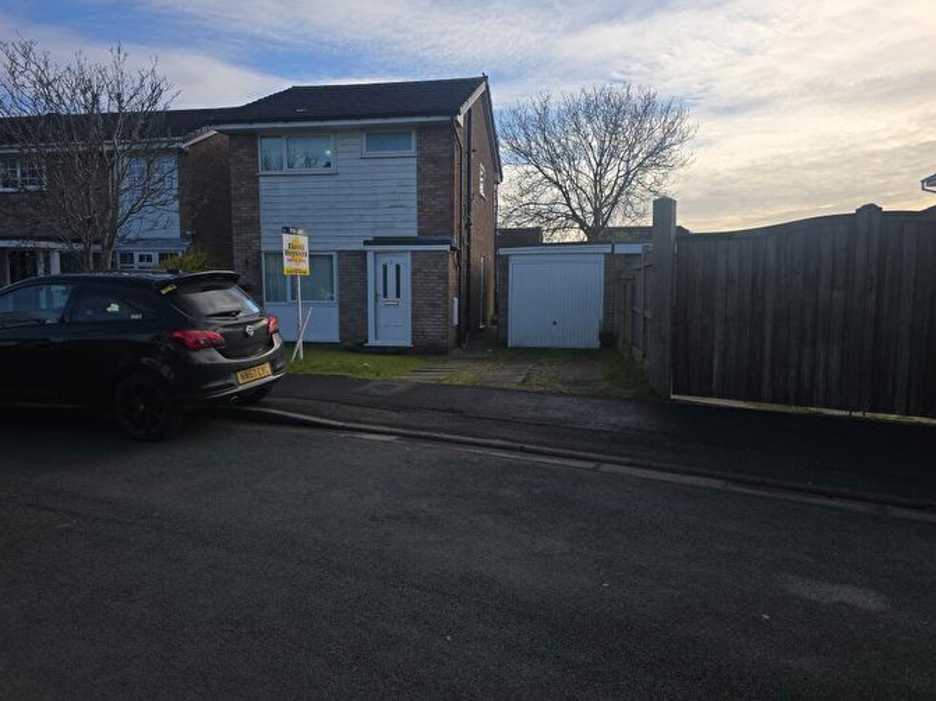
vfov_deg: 56.8
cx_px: 458
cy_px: 337
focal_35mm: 24
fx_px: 649
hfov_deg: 71.6
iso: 12
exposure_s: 1/986
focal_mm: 6.3
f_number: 1.7
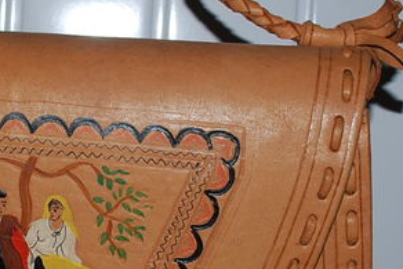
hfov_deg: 17.8
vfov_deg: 12.1
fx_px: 1266
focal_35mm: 113
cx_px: 25
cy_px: 199
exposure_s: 1/125
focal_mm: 22
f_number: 4
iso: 100
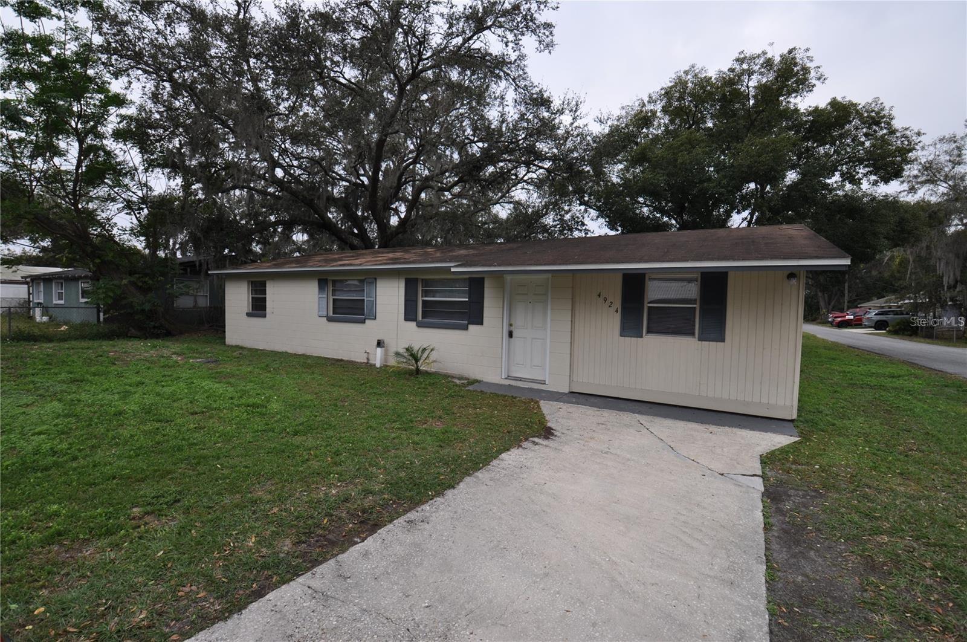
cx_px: 484
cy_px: 321
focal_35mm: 15
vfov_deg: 77.2
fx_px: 402
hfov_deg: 100.5
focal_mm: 10
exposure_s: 1/200
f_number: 7.1
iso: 200
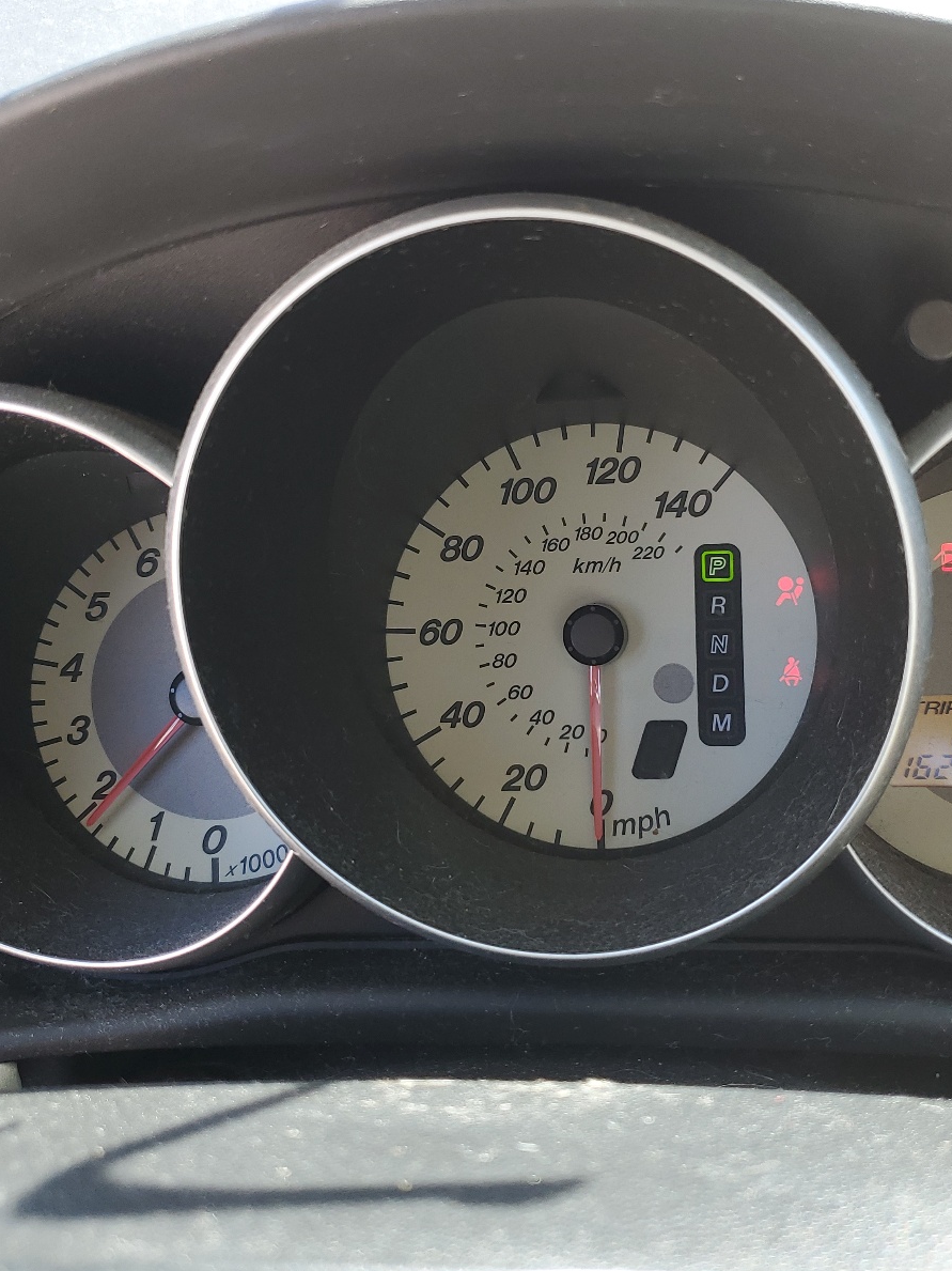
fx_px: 1284
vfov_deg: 52.6
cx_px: 553
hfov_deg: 40.6
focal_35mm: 35
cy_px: 639
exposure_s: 1/169
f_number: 1.5
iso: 50
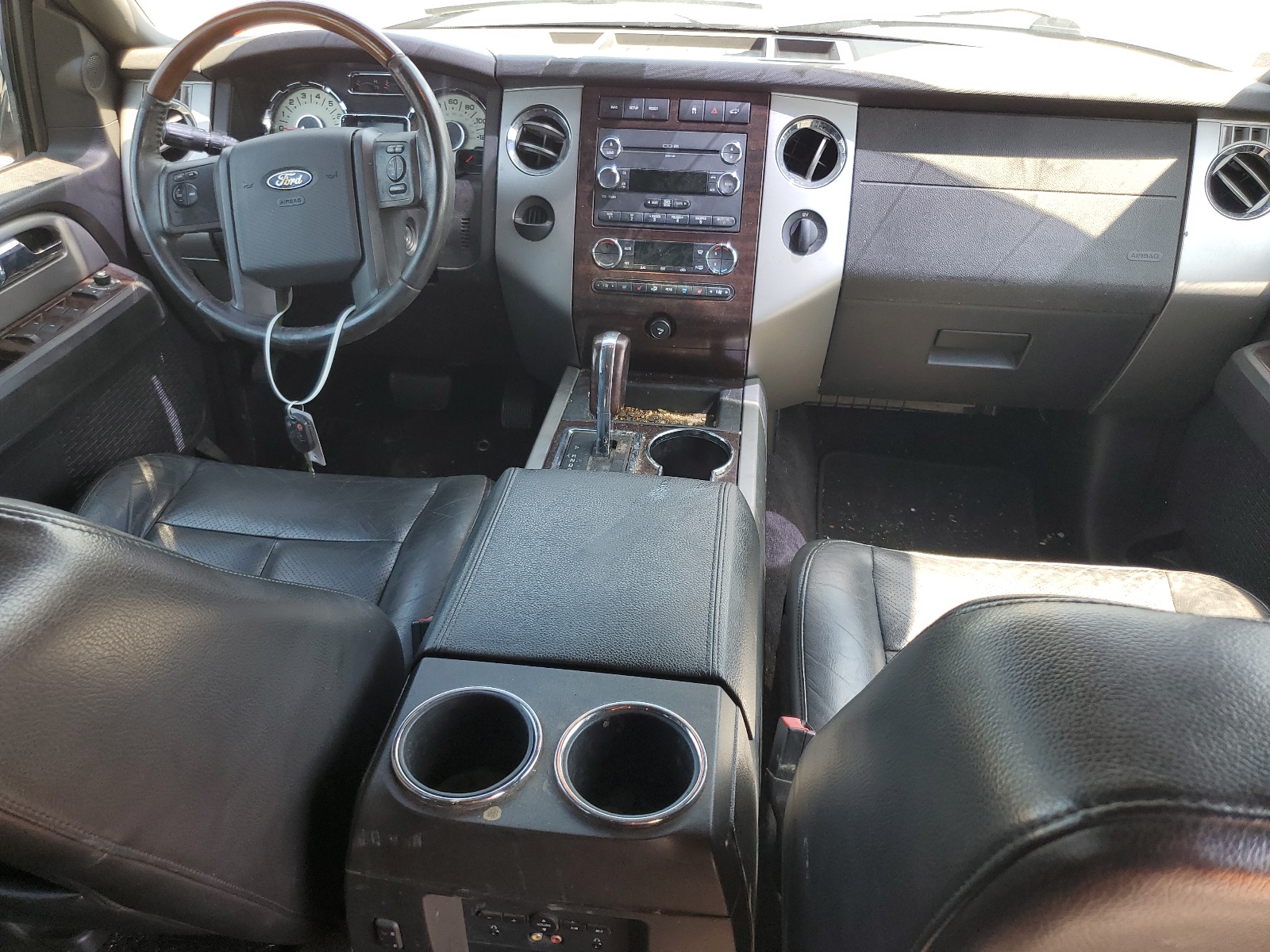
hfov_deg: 67.3
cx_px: 635
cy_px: 476
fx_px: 954
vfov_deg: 53.1
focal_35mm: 26
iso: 50
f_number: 1.5
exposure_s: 1/120
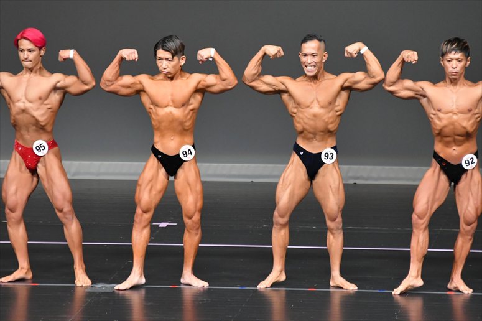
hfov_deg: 6.0
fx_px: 4617
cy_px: 160
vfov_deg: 4.0
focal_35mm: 345
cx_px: 241
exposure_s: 1/400
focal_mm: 230
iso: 5000
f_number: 5.6
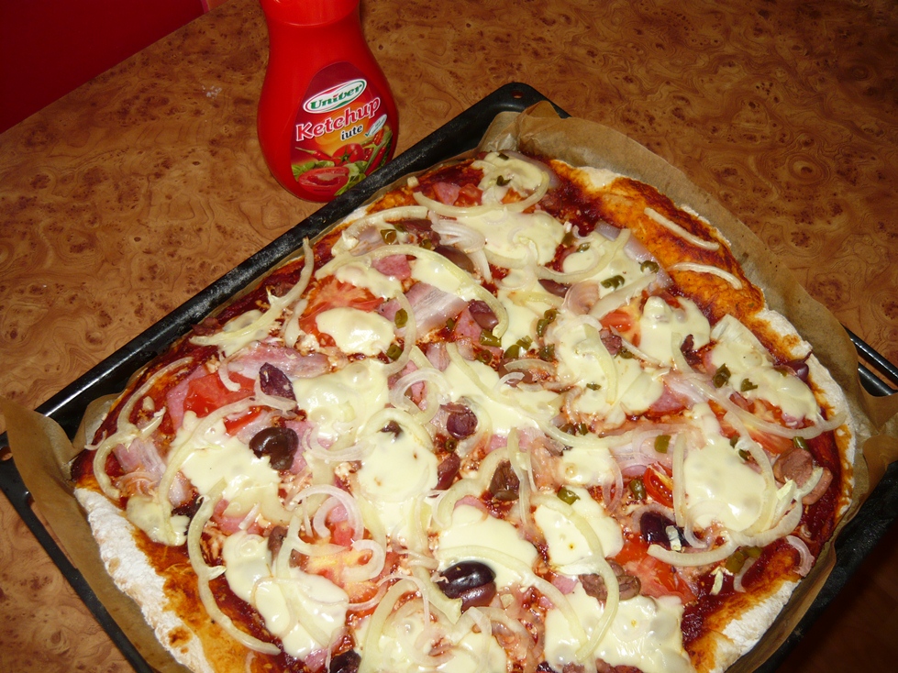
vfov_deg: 42.9
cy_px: 336
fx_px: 856
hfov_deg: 55.4
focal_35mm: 33
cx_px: 449
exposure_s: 1/30
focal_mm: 5.5
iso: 100
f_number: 2.8
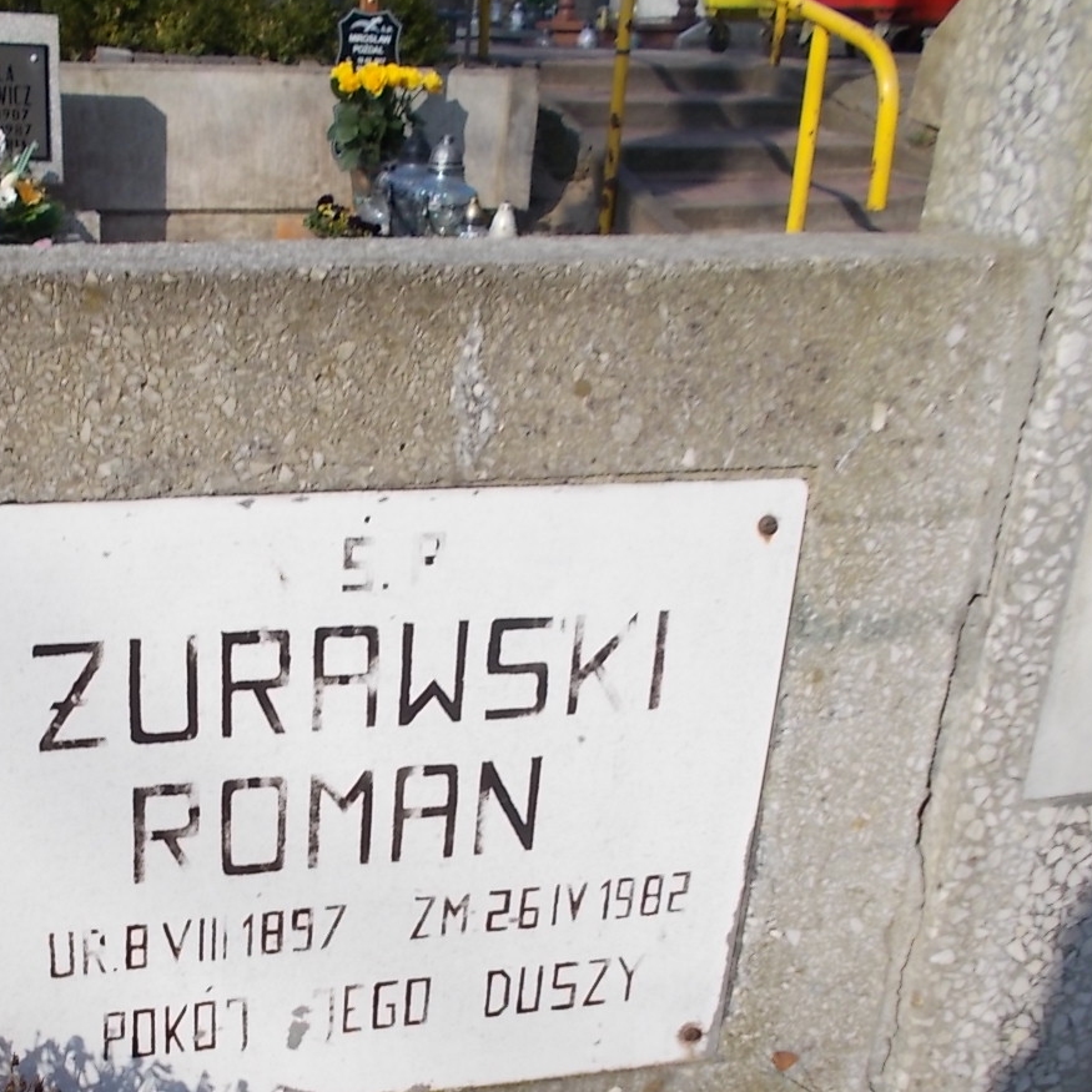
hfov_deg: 39.1
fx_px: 1499
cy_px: 693
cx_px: 290
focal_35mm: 42
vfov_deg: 39.7
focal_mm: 4.6
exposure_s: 1/160
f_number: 8
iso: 80
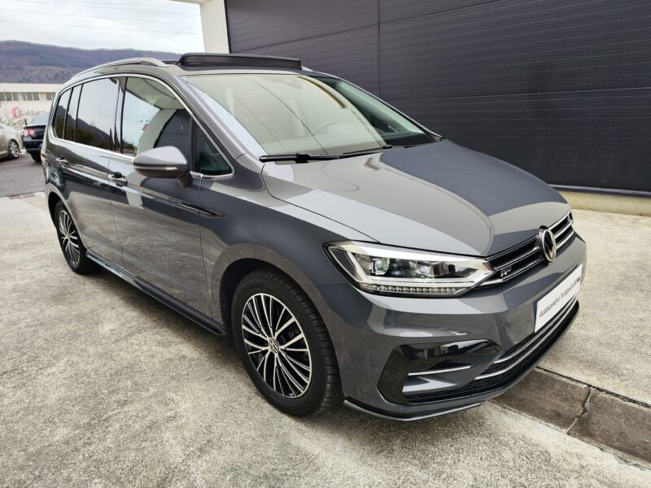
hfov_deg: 73.9
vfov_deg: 58.9
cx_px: 326
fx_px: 433
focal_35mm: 23
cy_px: 244
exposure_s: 1/218
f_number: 1.69
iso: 50
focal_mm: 7.01
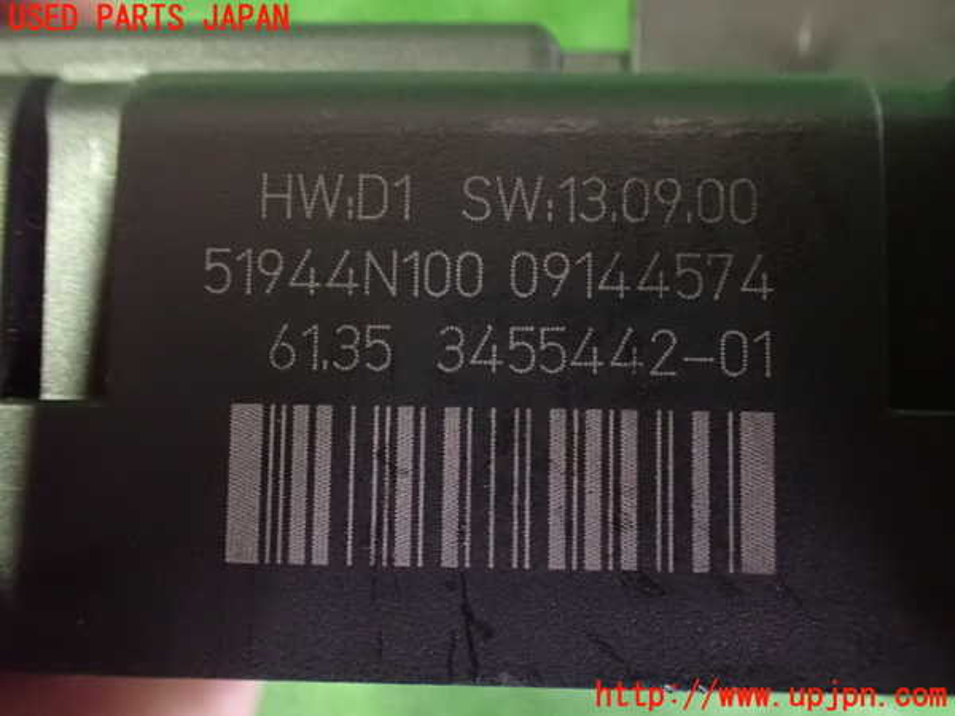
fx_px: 828
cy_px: 358
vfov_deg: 46.8
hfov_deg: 60.0
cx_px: 478
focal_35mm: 30
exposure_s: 1/20
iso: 1600
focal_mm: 5.4
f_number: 2.3
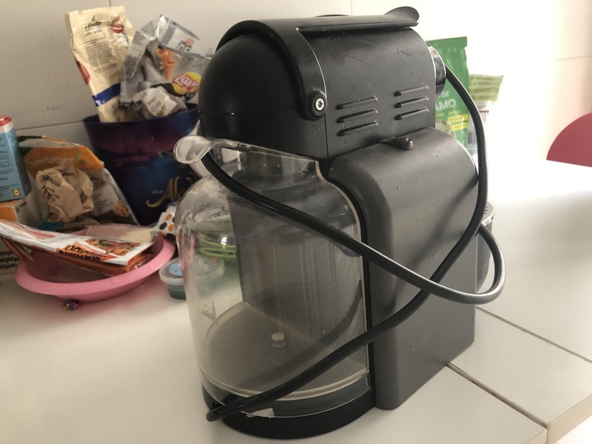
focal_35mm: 28
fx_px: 479
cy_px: 222
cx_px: 296
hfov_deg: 63.4
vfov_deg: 49.7
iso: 50
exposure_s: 1/15
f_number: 1.8
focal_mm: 3.99
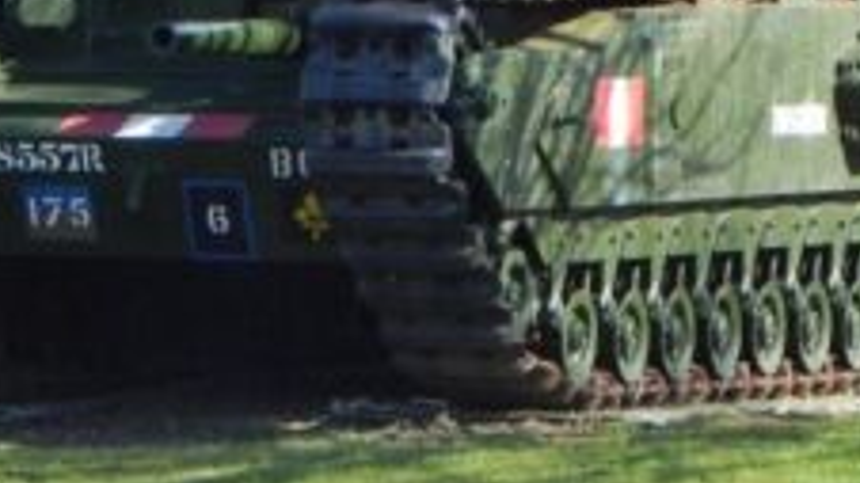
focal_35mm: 811
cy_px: 264
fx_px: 18489
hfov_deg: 2.7
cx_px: 342
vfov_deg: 1.5
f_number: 5
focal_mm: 59.9
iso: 160
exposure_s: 1/297
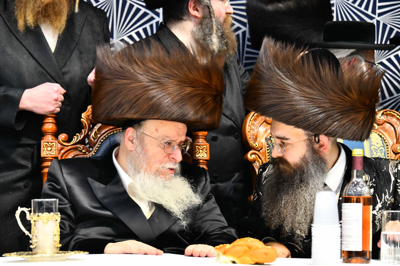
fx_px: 1111
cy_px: 133
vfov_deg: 13.7
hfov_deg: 20.4
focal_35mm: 100
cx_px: 200
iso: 2000
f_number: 5.6
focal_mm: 100
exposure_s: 1/100
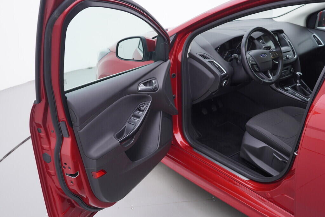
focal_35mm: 36
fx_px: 325
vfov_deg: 36.9
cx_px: 162
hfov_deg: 53.1
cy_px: 108
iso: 125
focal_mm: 24
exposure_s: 1/50
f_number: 3.2
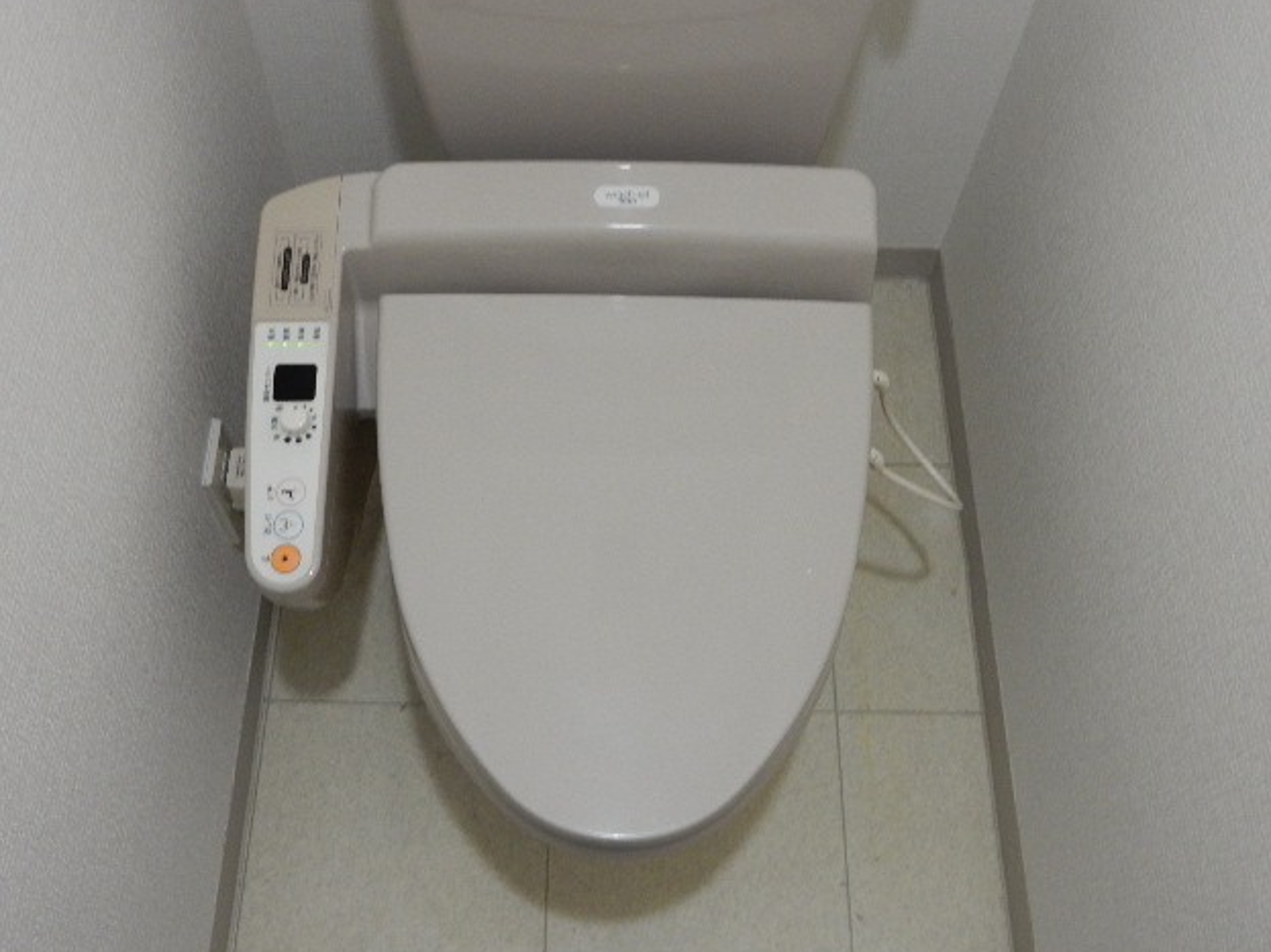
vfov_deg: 38.7
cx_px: 620
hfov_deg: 50.1
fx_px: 1358
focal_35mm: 37
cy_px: 481
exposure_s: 1/15
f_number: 4
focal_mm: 6.4
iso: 400
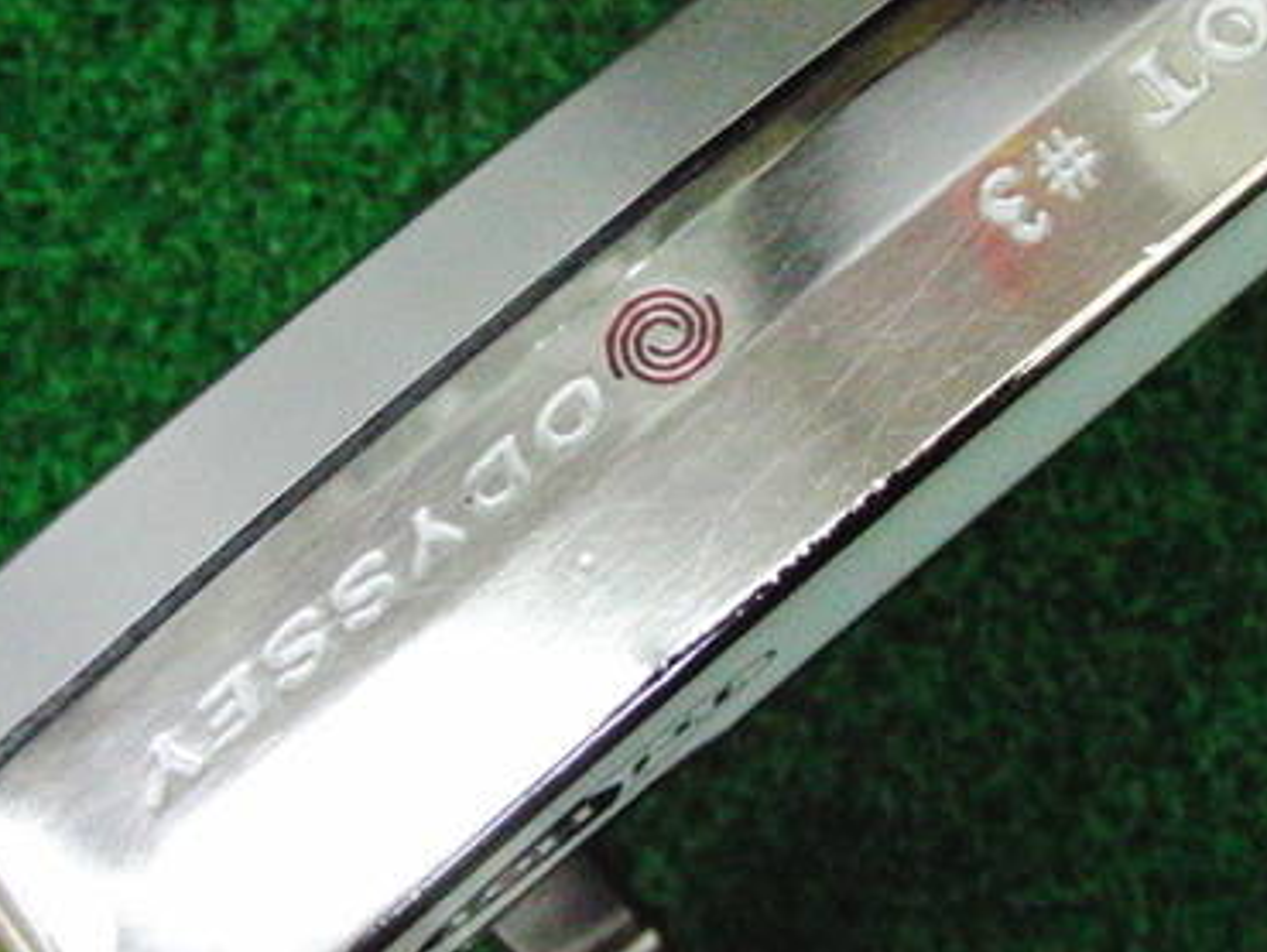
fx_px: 2344
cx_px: 805
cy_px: 243
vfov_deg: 22.7
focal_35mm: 64
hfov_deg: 30.1
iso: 3200
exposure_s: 1/500
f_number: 3.6
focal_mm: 6.42
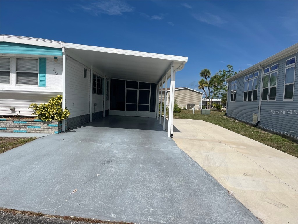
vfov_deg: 53.1
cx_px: 149
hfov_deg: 67.3
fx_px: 224
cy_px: 112
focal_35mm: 26
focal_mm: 5.1
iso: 50
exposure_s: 1/9091
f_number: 1.6
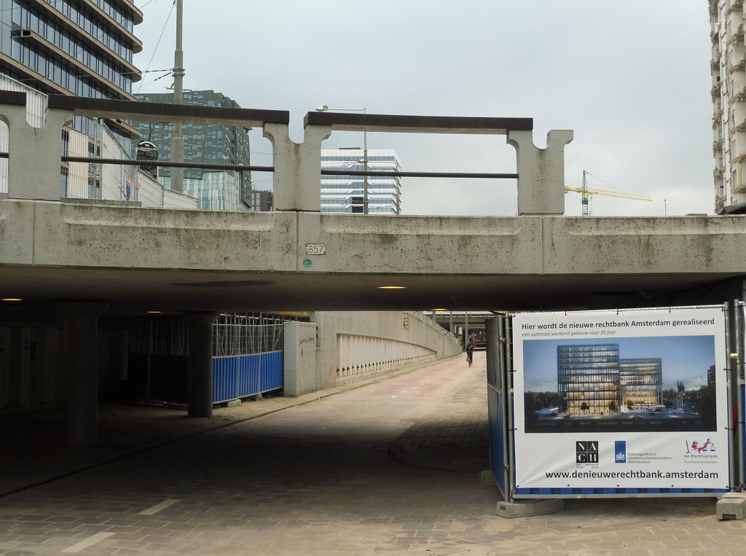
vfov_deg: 30.8
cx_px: 373
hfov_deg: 40.5
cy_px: 278
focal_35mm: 47
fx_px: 1011
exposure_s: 1/125
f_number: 5
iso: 100
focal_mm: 8.5
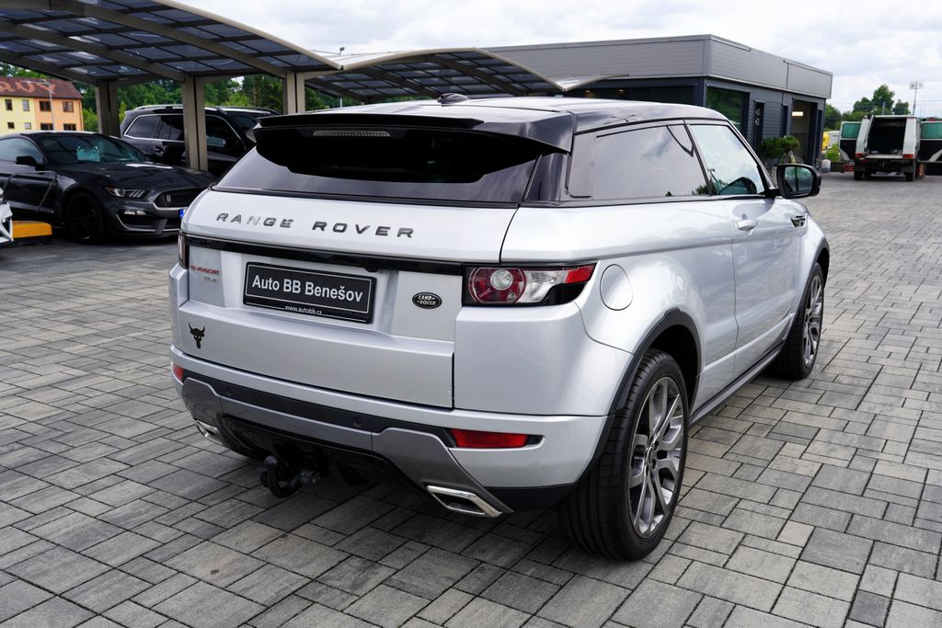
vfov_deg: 40.0
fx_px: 864
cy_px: 314
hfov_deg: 57.2
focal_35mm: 33
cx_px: 471
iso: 100
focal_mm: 33
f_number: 9
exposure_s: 1/125
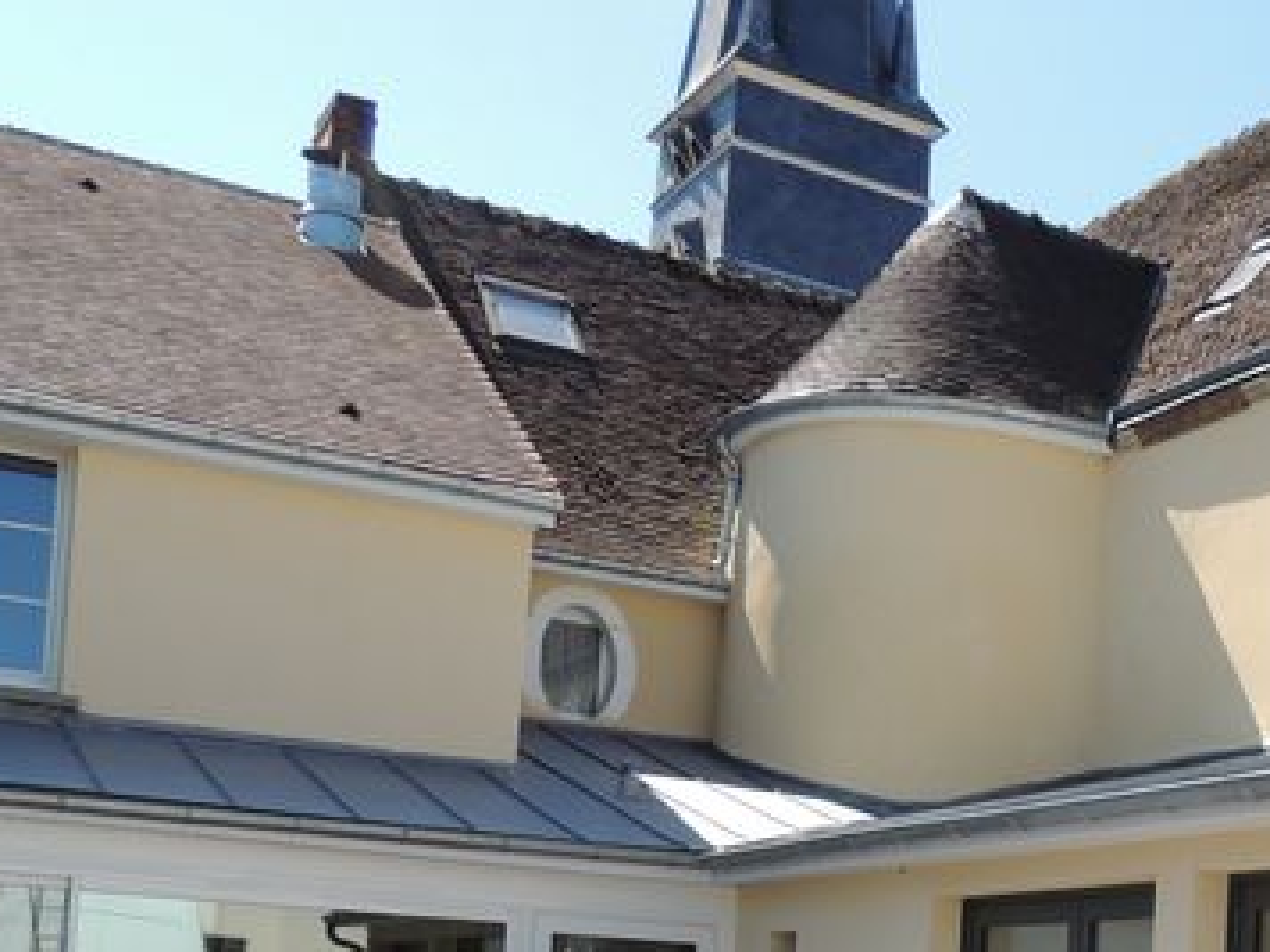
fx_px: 1981
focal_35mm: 54
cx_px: 1199
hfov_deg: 33.2
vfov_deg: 25.6
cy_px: 973
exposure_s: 1/800
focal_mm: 4.3
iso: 100
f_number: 3
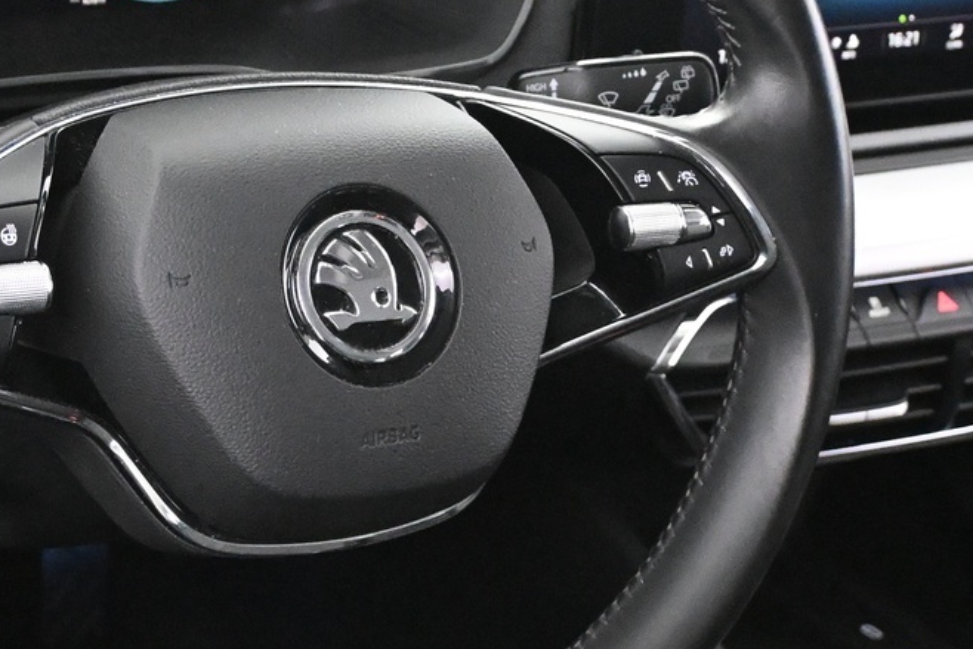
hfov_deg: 20.7
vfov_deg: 14.0
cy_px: 245
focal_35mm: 98
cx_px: 302
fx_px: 2645
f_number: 4.5
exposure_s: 1/40
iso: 9000
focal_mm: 26.5
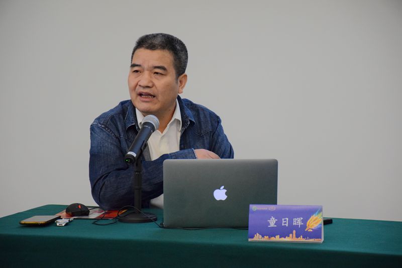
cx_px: 201
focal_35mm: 174
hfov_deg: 11.8
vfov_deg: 7.9
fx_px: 1942
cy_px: 134
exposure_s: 1/125
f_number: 5.6
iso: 3200
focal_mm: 116
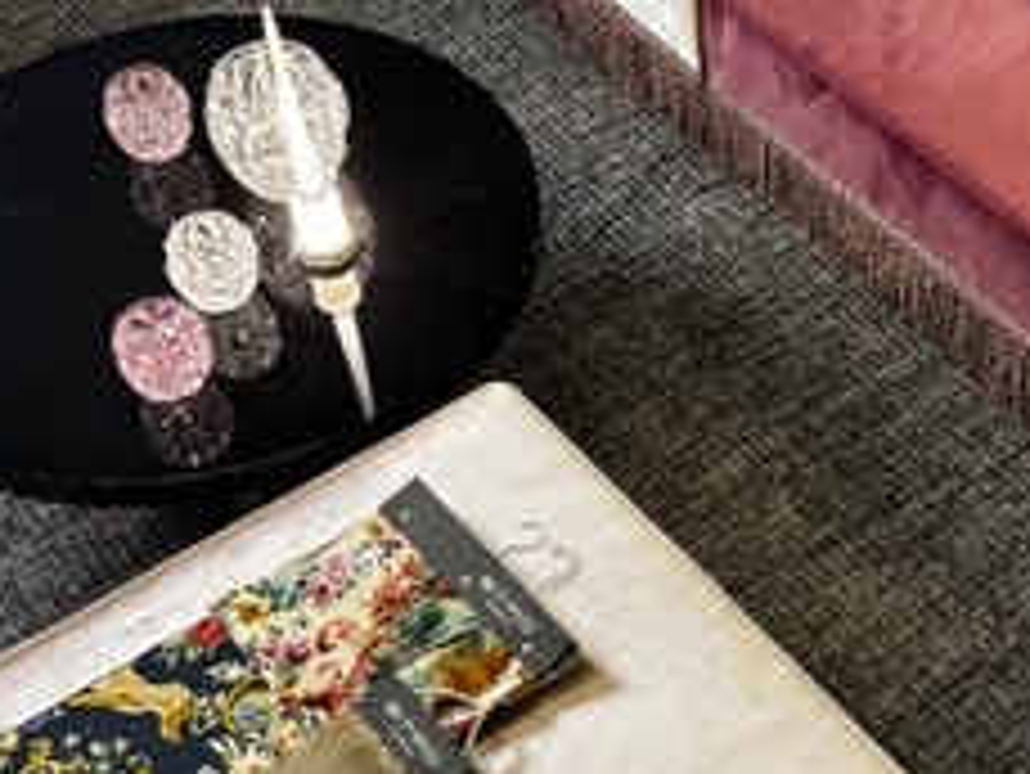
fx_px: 1995
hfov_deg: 28.1
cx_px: 882
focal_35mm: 67
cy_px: 360
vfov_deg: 21.9
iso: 800
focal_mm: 6.76
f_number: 1.78
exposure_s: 1/50
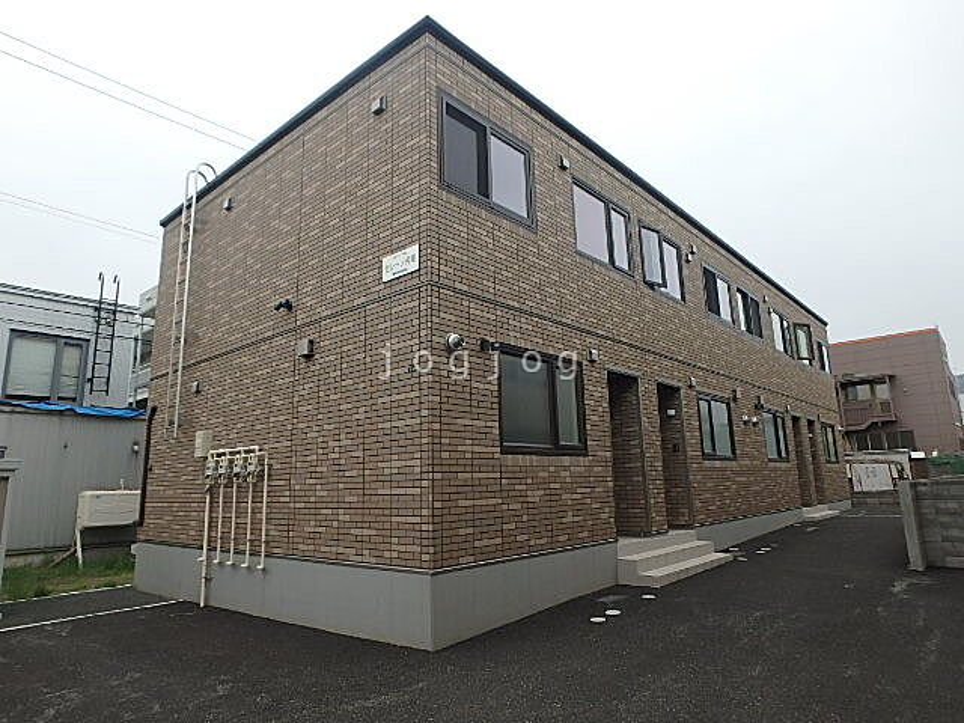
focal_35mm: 21
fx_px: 585
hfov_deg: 79.0
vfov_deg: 63.4
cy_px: 362
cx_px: 482
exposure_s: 1/500
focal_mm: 3.7
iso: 125
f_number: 3.5
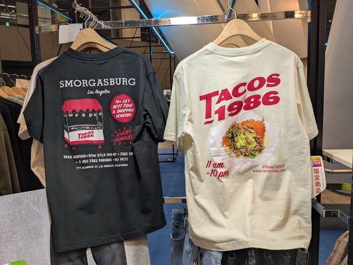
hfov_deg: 65.3
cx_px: 176
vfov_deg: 51.4
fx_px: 275
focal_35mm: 27
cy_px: 132
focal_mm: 4.38
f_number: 1.73
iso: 59
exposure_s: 1/205
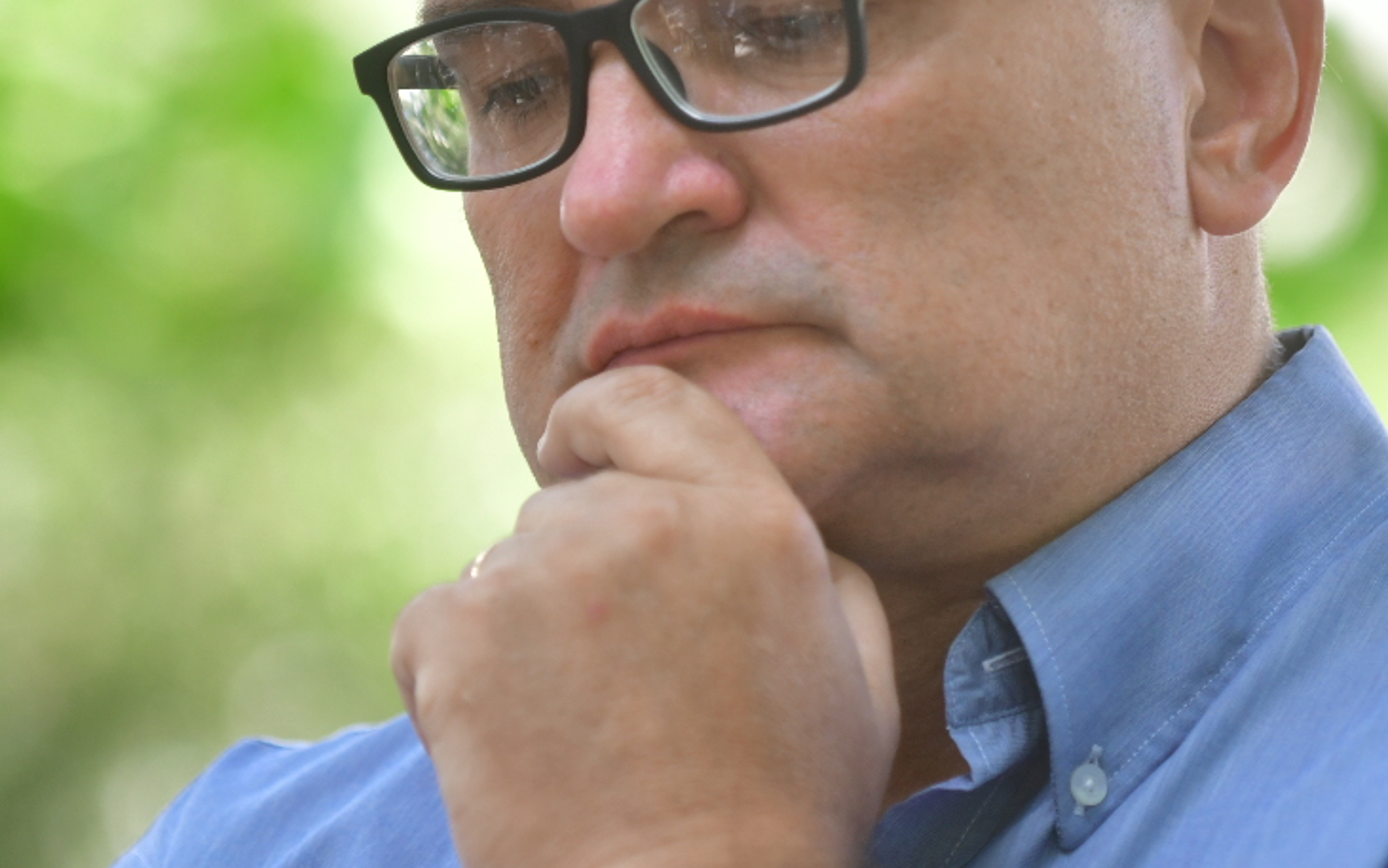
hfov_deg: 6.6
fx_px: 11954
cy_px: 199
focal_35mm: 316
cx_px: 822
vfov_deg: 4.2
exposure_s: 1/400
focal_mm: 140
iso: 220
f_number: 2.8
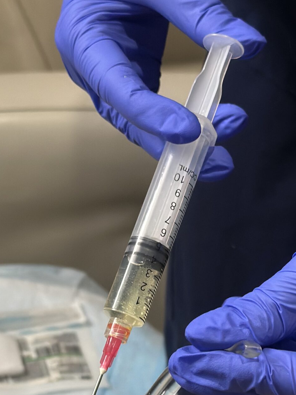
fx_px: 1118
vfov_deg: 19.9
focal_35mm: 98
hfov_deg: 15.1
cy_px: 291
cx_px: 109
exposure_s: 1/60
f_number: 1.78
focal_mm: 6.86
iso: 250
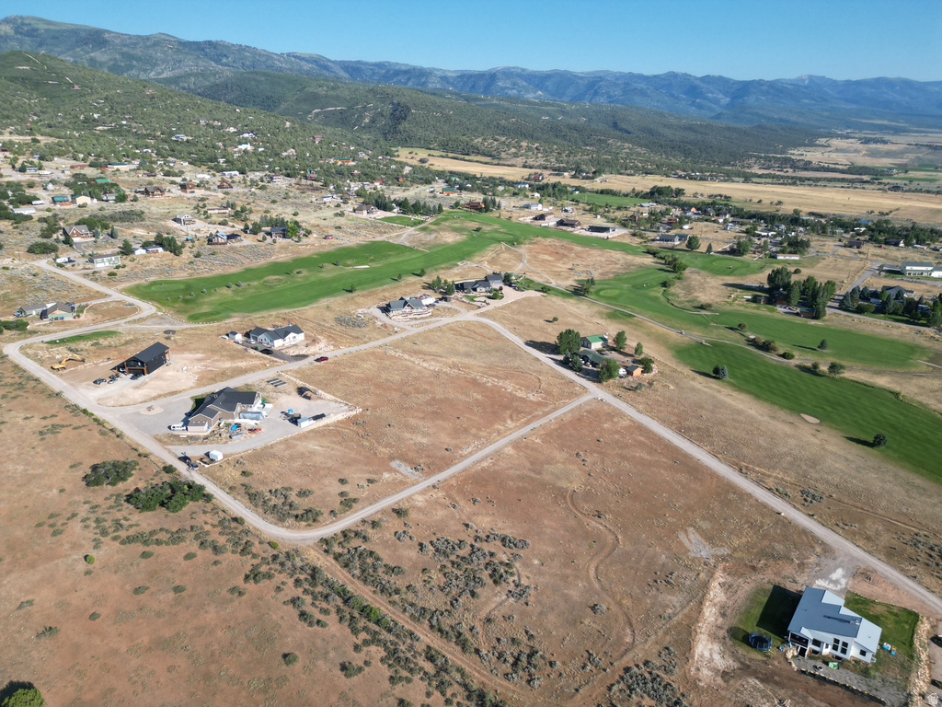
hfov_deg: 71.6
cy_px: 354
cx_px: 471
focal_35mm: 24
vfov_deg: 56.8
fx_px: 653
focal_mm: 6.72
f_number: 1.7
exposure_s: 1/2000
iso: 100
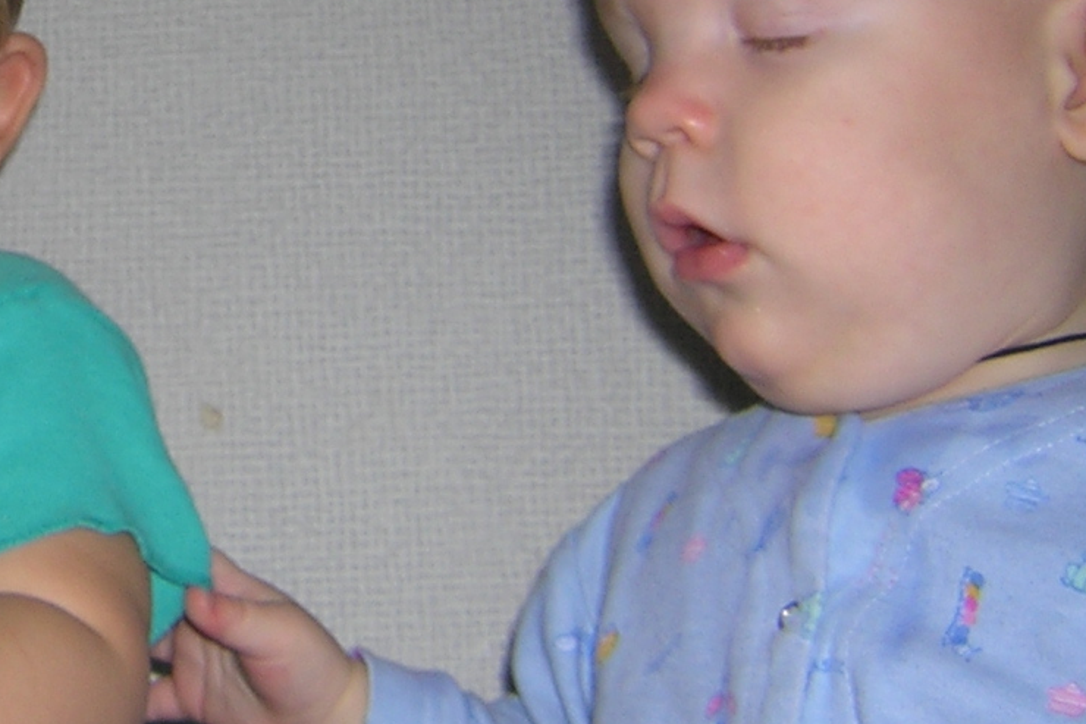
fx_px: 2443
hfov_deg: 24.0
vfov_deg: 16.5
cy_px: 13
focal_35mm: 81
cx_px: 19
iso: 100
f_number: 5.2
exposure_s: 1/60.1
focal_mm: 4.7
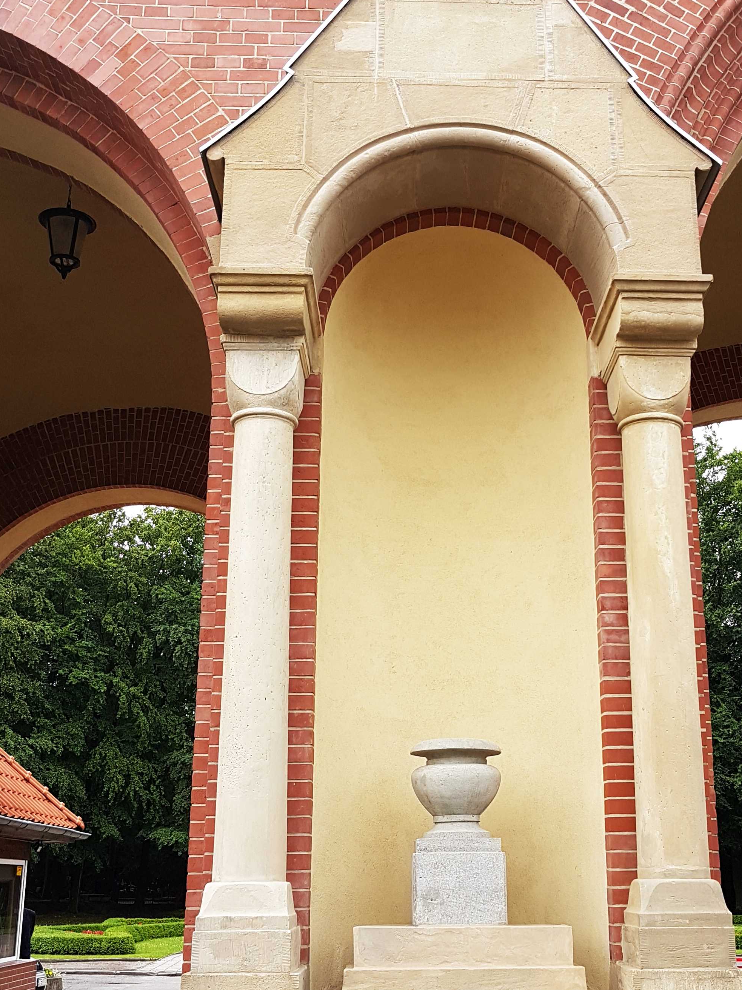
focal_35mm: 40
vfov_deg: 46.7
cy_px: 548
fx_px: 1143
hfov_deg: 35.8
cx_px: 466
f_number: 1.7
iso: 40
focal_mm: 4.2
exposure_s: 1/436
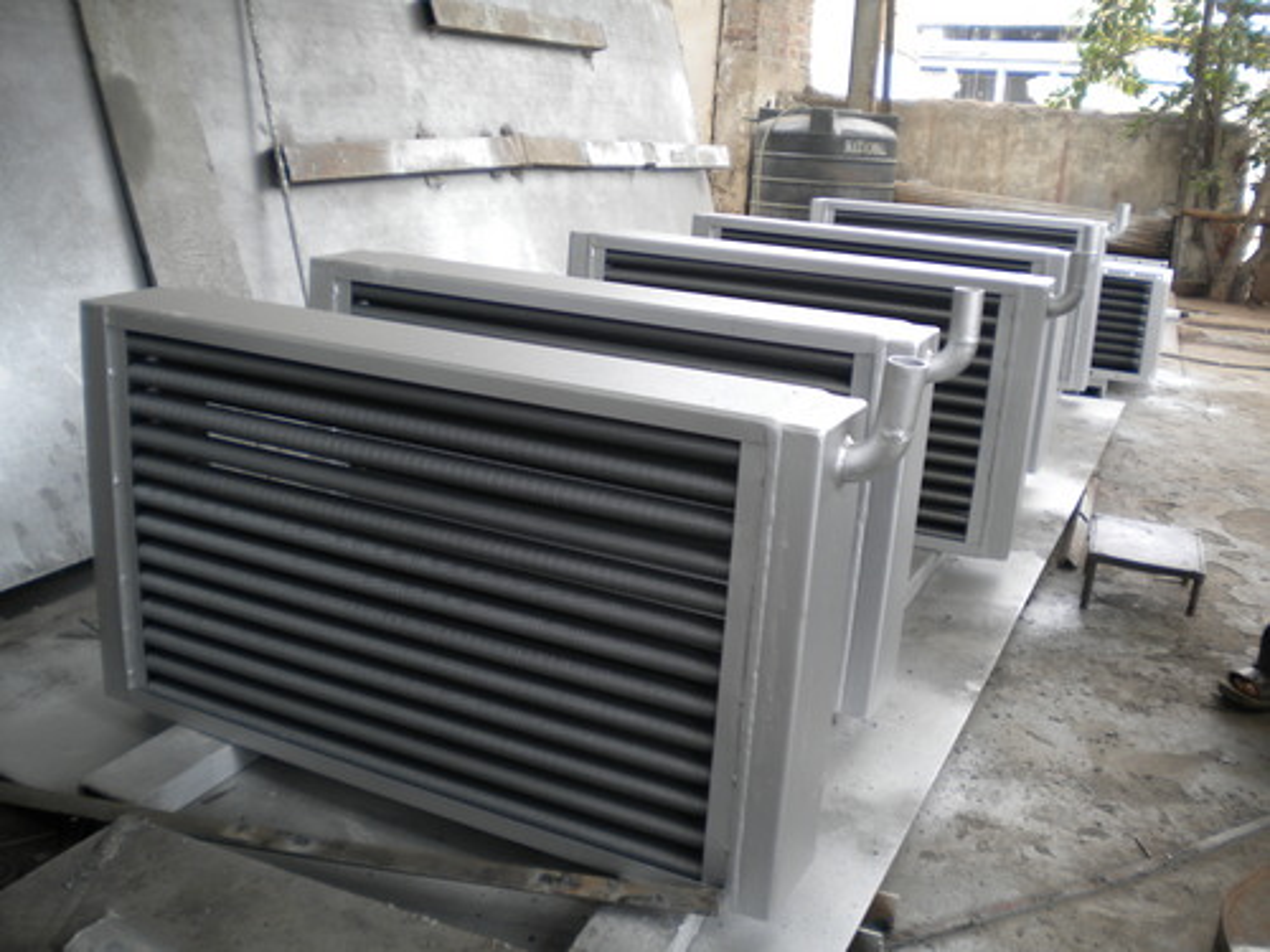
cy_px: 476
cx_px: 635
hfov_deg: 52.6
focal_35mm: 35
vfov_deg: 40.7
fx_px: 1284
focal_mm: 6.3
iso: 80
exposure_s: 1/79.2
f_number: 3.1
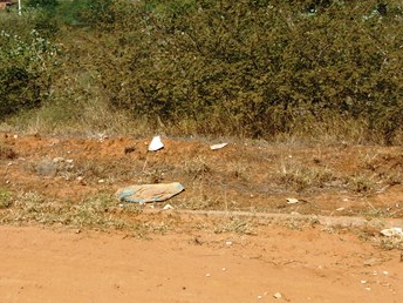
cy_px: 131
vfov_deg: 24.0
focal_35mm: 61
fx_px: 710
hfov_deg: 31.7
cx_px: 205
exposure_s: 1/1000
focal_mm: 7.8
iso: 64
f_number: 3.6
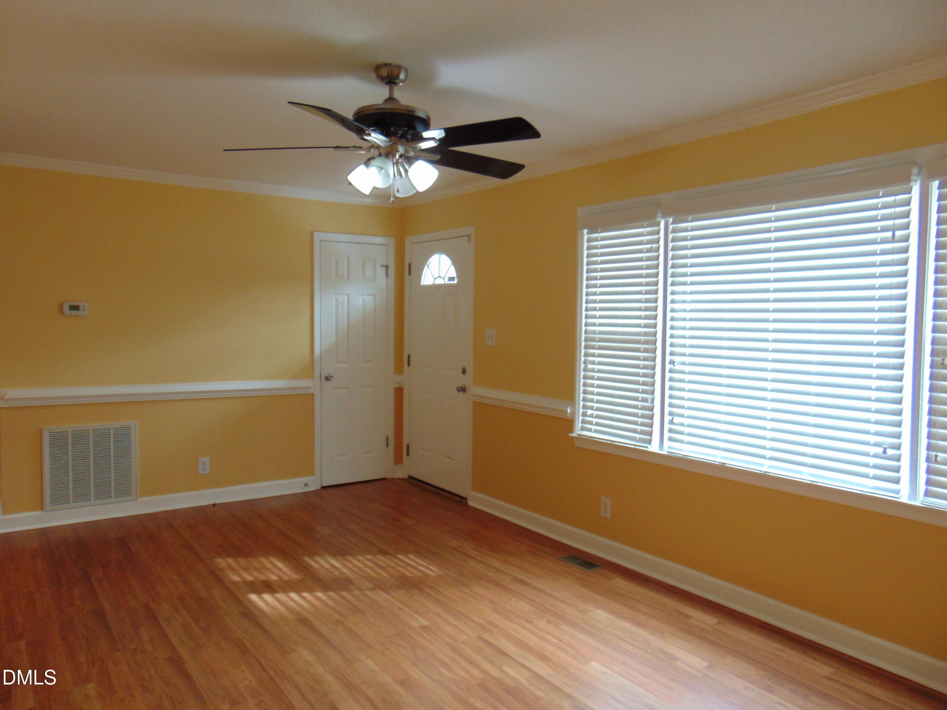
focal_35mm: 25
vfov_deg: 54.9
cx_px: 474
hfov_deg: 69.4
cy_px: 355
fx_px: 684
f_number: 3
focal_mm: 4.5
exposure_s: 1/30
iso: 160
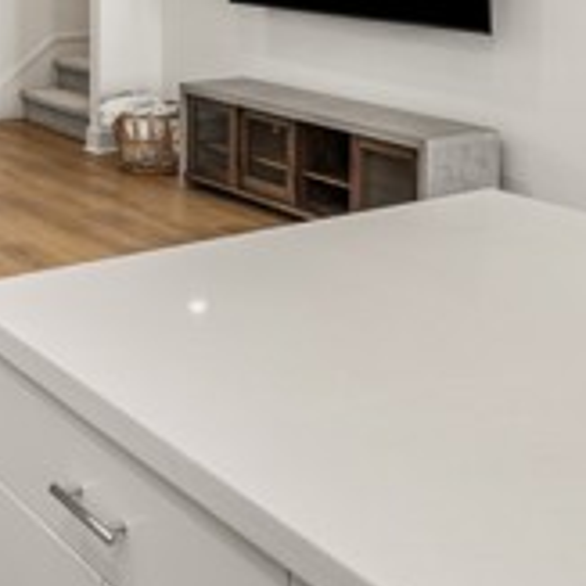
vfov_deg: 25.6
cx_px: 216
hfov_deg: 27.8
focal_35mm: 62
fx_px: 1181
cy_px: -72
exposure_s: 1/13
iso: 100
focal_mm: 18.5
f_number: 5.6
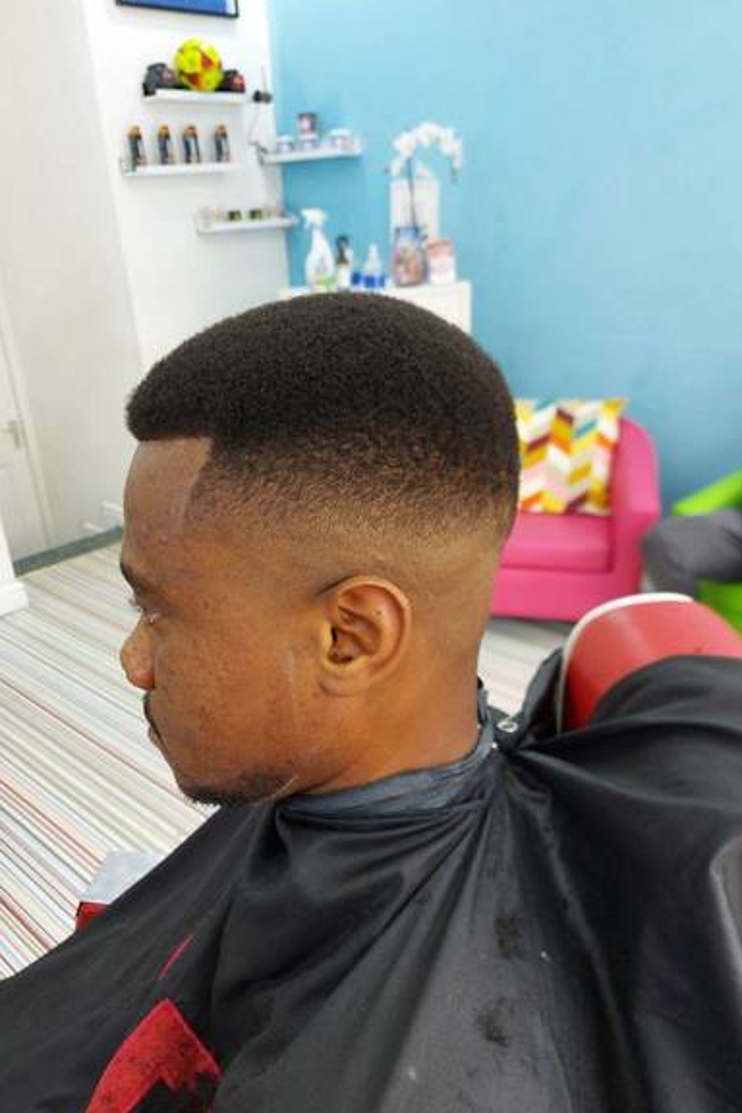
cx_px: 371
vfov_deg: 69.4
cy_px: 570
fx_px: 804
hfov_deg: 49.6
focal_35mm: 26
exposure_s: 1/60
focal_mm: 5.23
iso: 100
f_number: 1.8
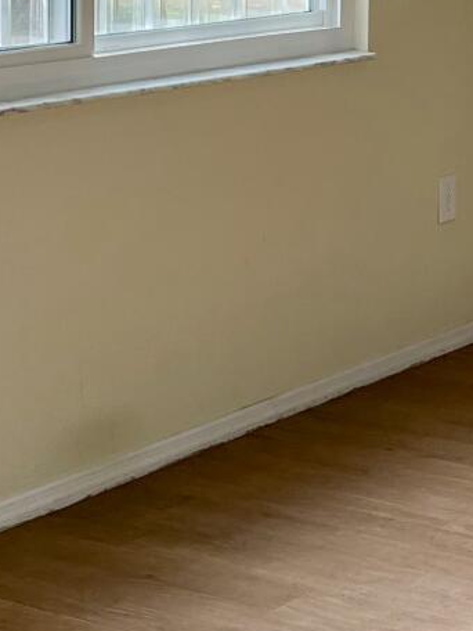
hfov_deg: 12.4
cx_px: 696
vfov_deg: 17.1
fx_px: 2077
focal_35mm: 114
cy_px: 87
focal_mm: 4.2
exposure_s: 1/217
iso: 32
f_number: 1.6
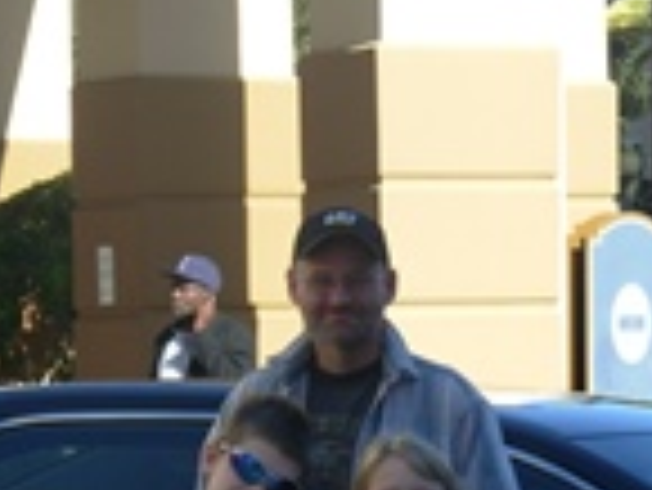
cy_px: 472
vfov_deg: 5.6
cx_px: 531
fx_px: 4977
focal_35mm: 264
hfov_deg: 7.5
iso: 50
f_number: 4
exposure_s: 1/332
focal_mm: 17.2
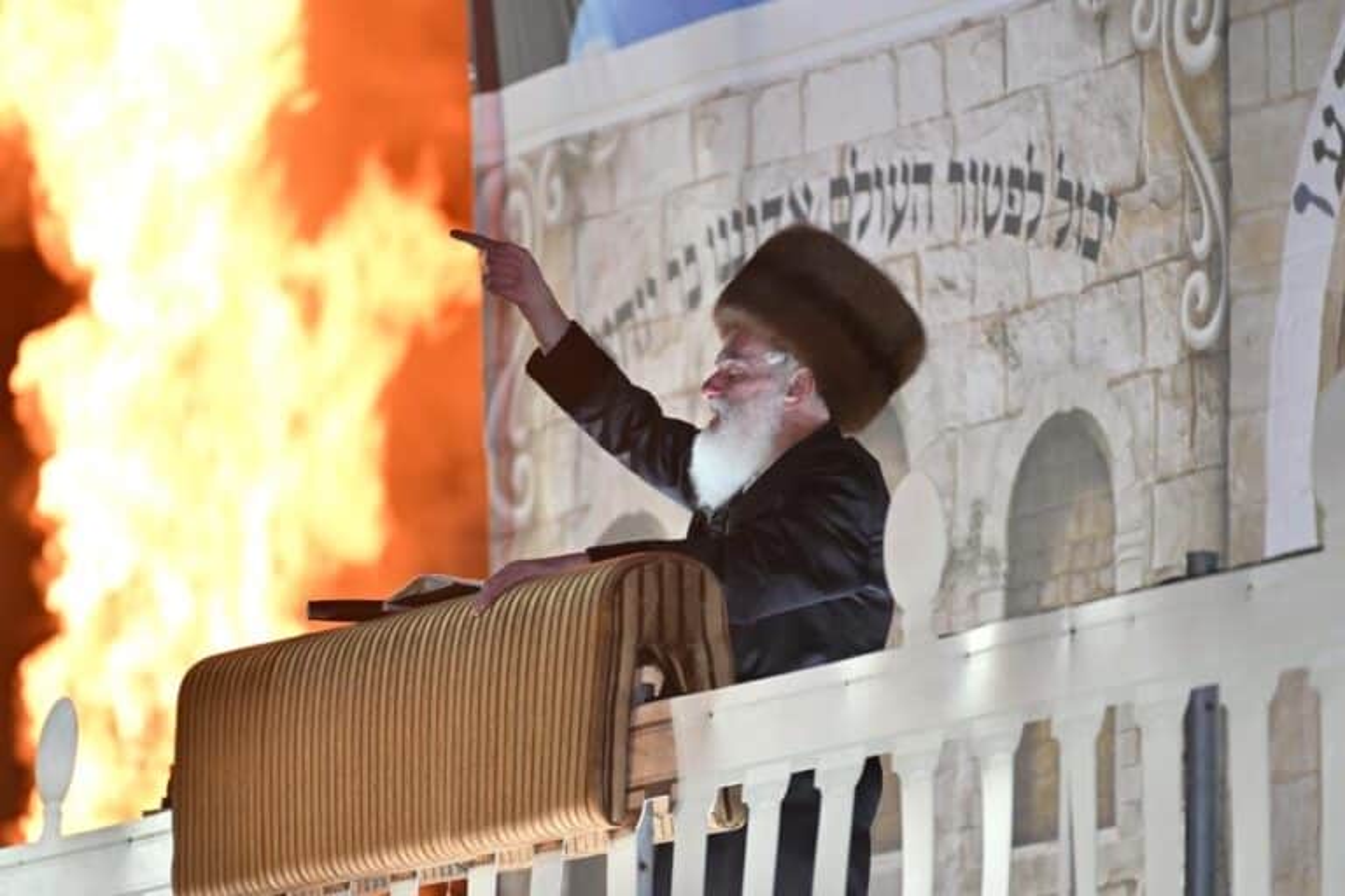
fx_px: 11207
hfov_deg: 6.9
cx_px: 672
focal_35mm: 300
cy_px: 448
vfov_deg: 4.6
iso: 200
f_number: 2.8
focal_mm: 200
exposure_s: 1/100
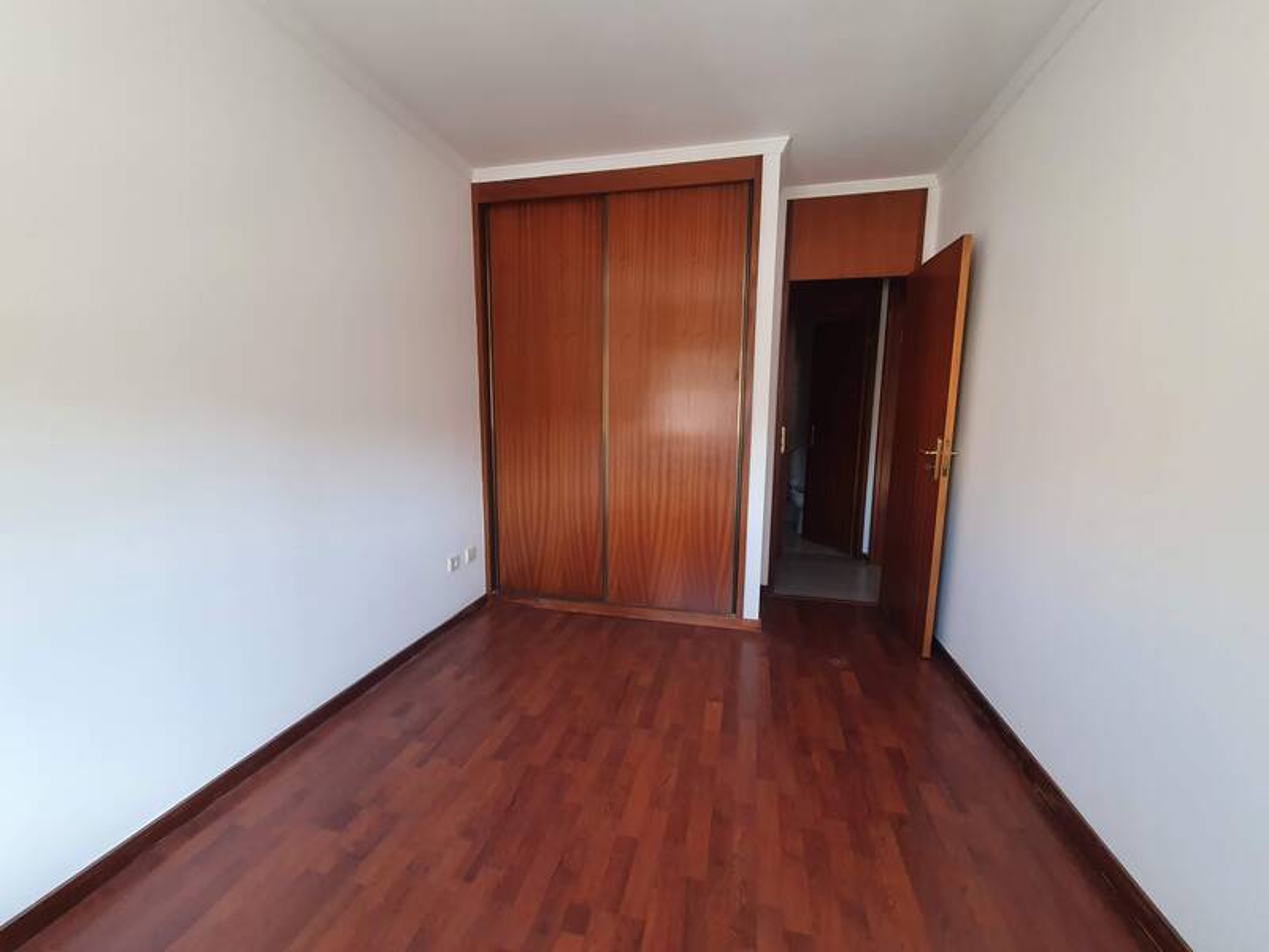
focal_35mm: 13
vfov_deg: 89.9
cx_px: 634
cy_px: 476
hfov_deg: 106.2
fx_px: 477
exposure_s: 1/50
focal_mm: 1.8
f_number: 2.2
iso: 160
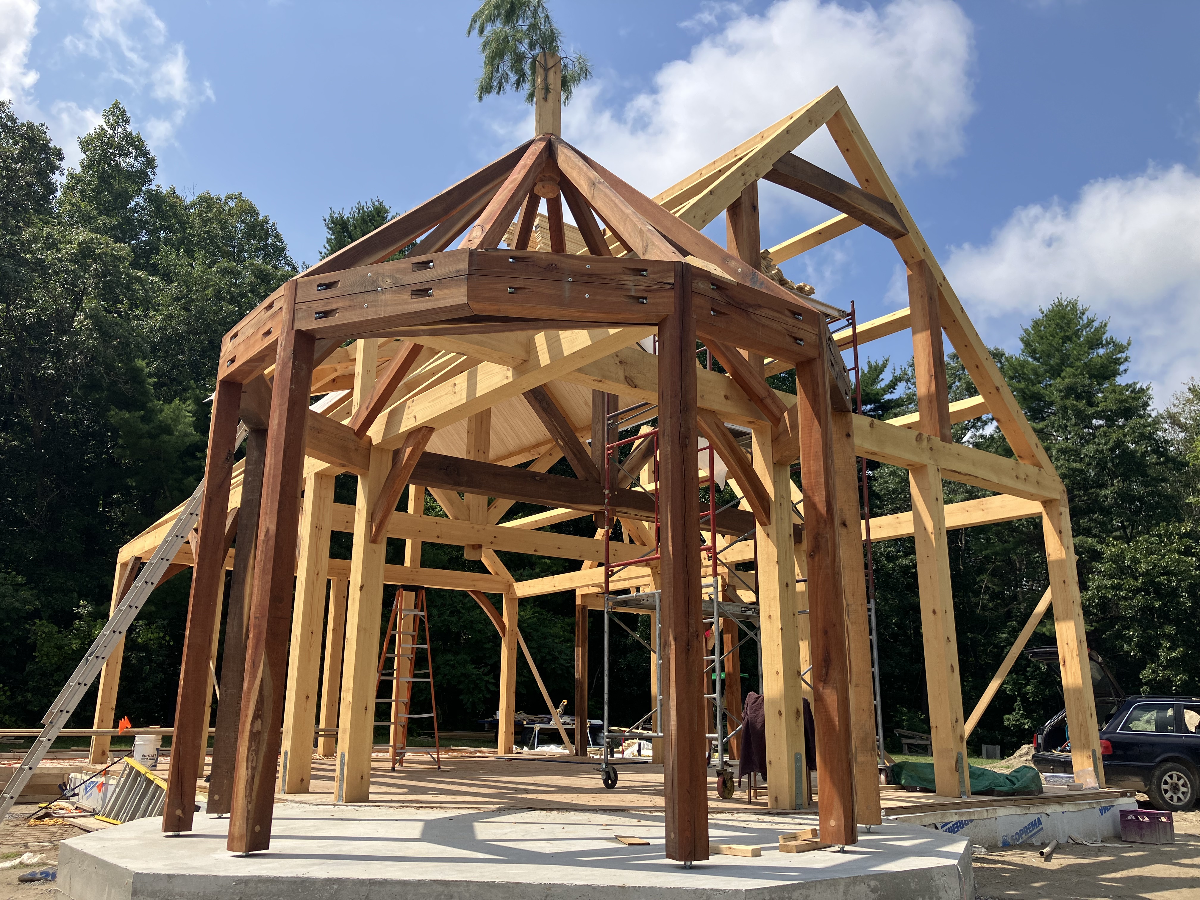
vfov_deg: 49.7
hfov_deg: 63.4
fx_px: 971
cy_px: 450
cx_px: 600
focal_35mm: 28
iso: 32
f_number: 1.8
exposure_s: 1/2024
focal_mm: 3.99
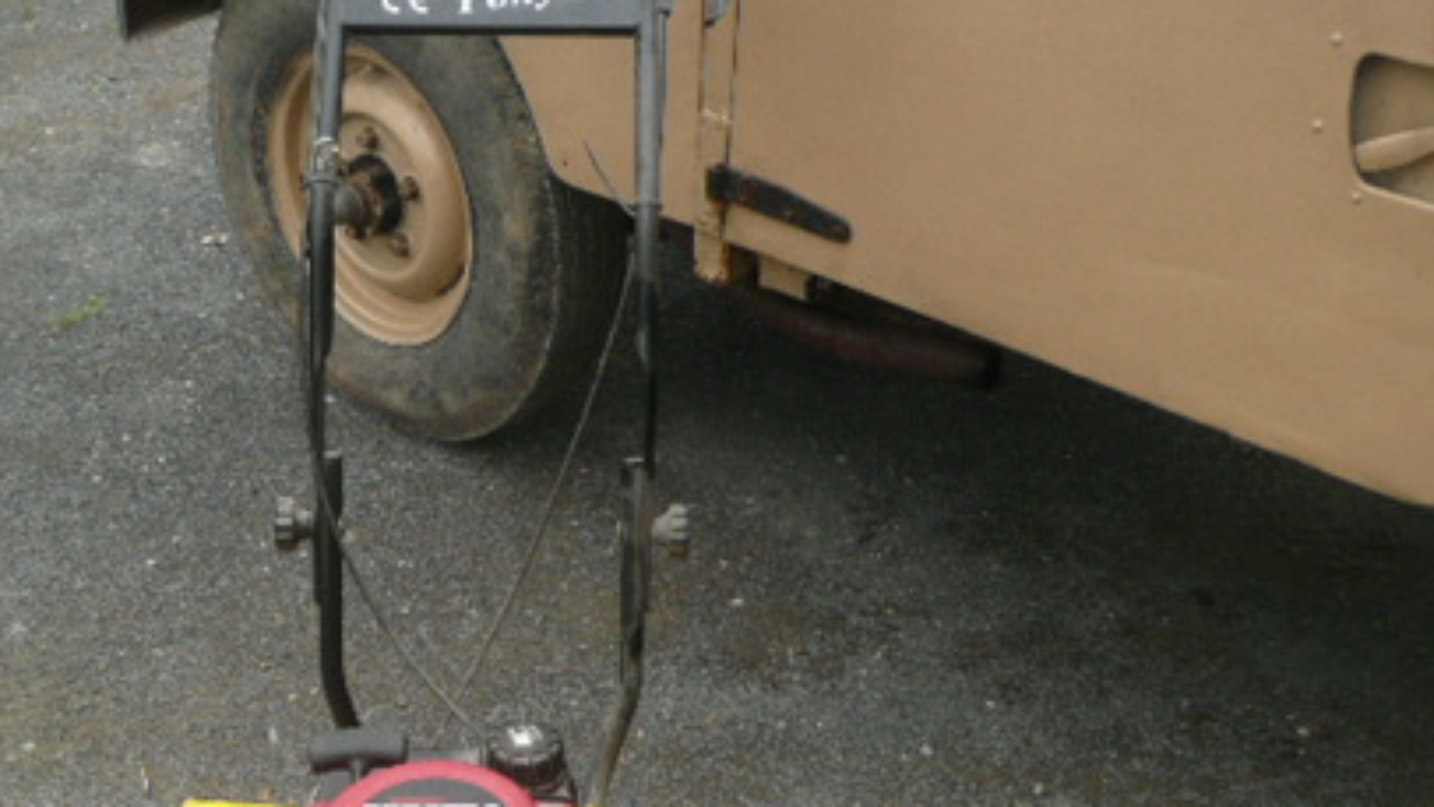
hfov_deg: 42.3
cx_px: 479
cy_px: 550
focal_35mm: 48
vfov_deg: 24.8
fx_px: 1825
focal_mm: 4.6
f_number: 3.3
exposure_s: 1/200
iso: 100
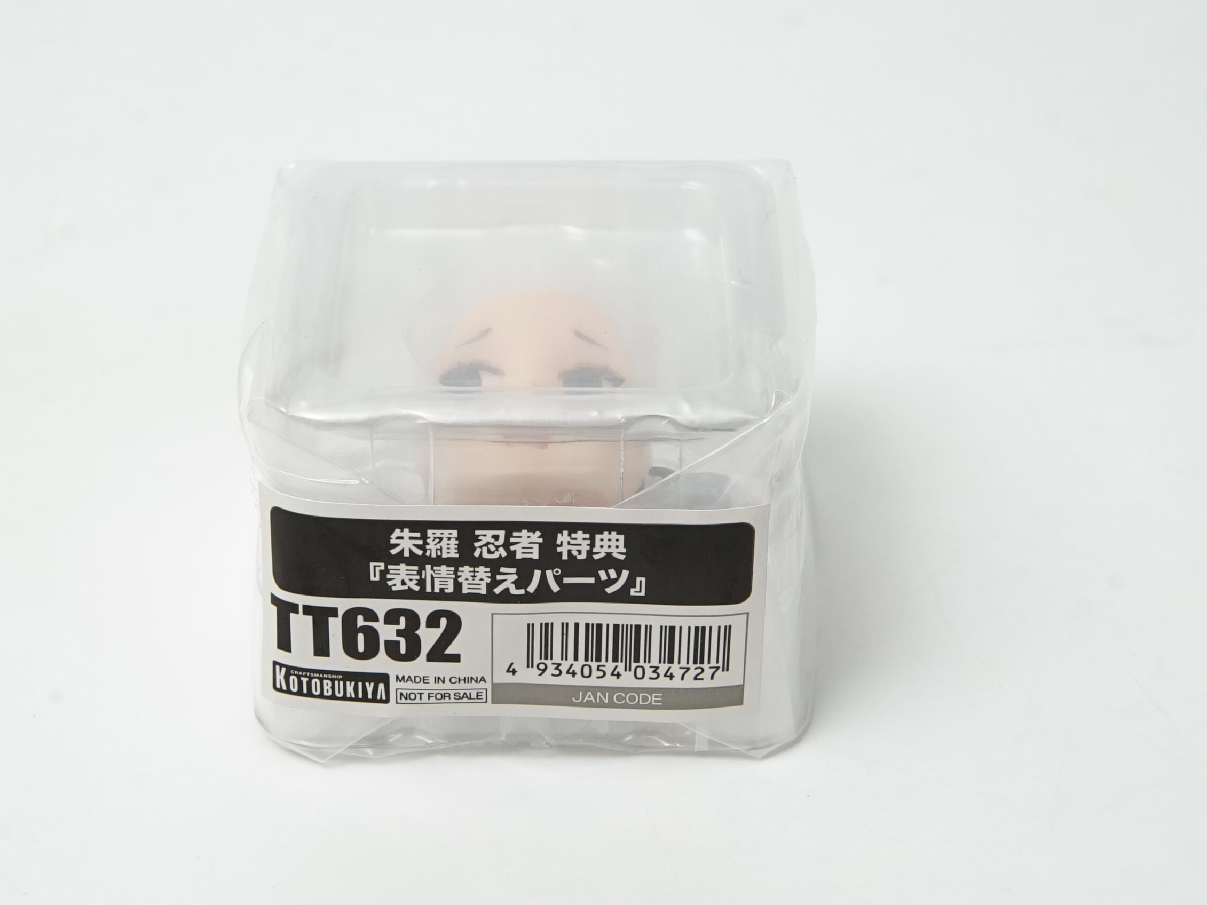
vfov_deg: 15.1
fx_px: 3417
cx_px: 553
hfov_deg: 20.0
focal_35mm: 98
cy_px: 451
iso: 1000
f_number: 10
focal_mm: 60
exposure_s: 1/20
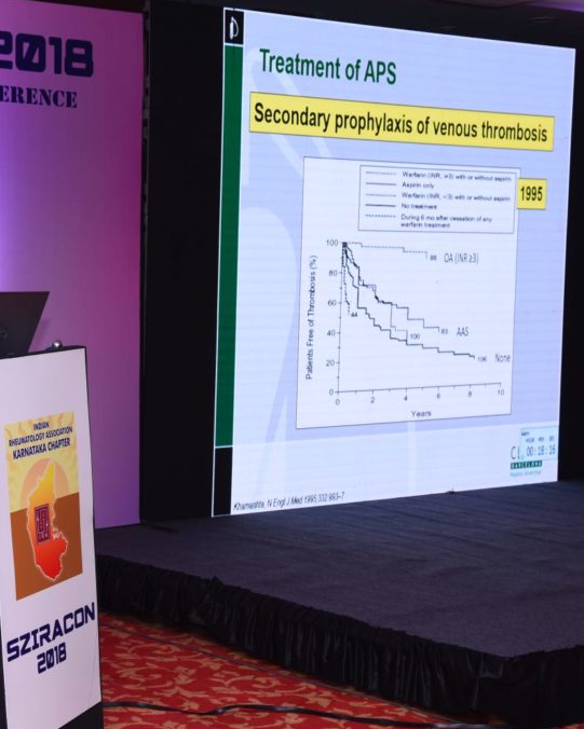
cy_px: 367
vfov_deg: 25.7
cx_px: 147
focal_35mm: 74
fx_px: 1598
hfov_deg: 20.5
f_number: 6.3
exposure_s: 1/125
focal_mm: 52
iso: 800
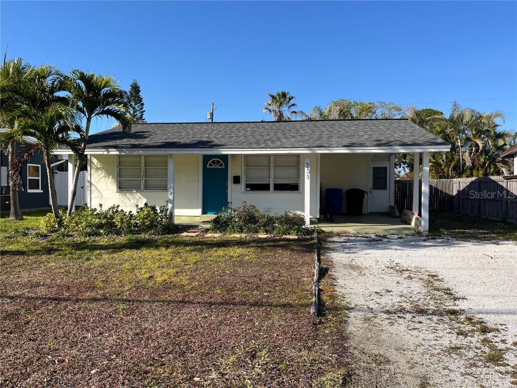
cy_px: 194
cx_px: 258
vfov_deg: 53.1
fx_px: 388
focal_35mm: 26
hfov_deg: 67.3
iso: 50
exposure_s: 1/2755
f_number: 1.6
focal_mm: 5.1
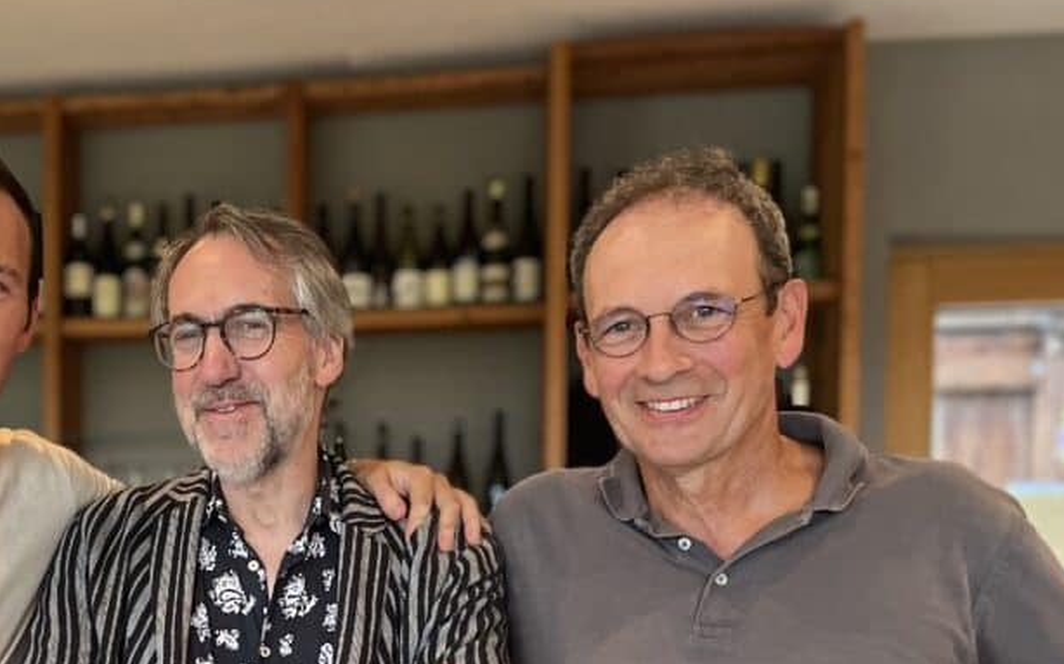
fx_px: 1333
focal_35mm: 46
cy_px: 615
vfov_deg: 26.9
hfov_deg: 41.7
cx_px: 218
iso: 400
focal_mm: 5.1
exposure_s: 1/50
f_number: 1.6
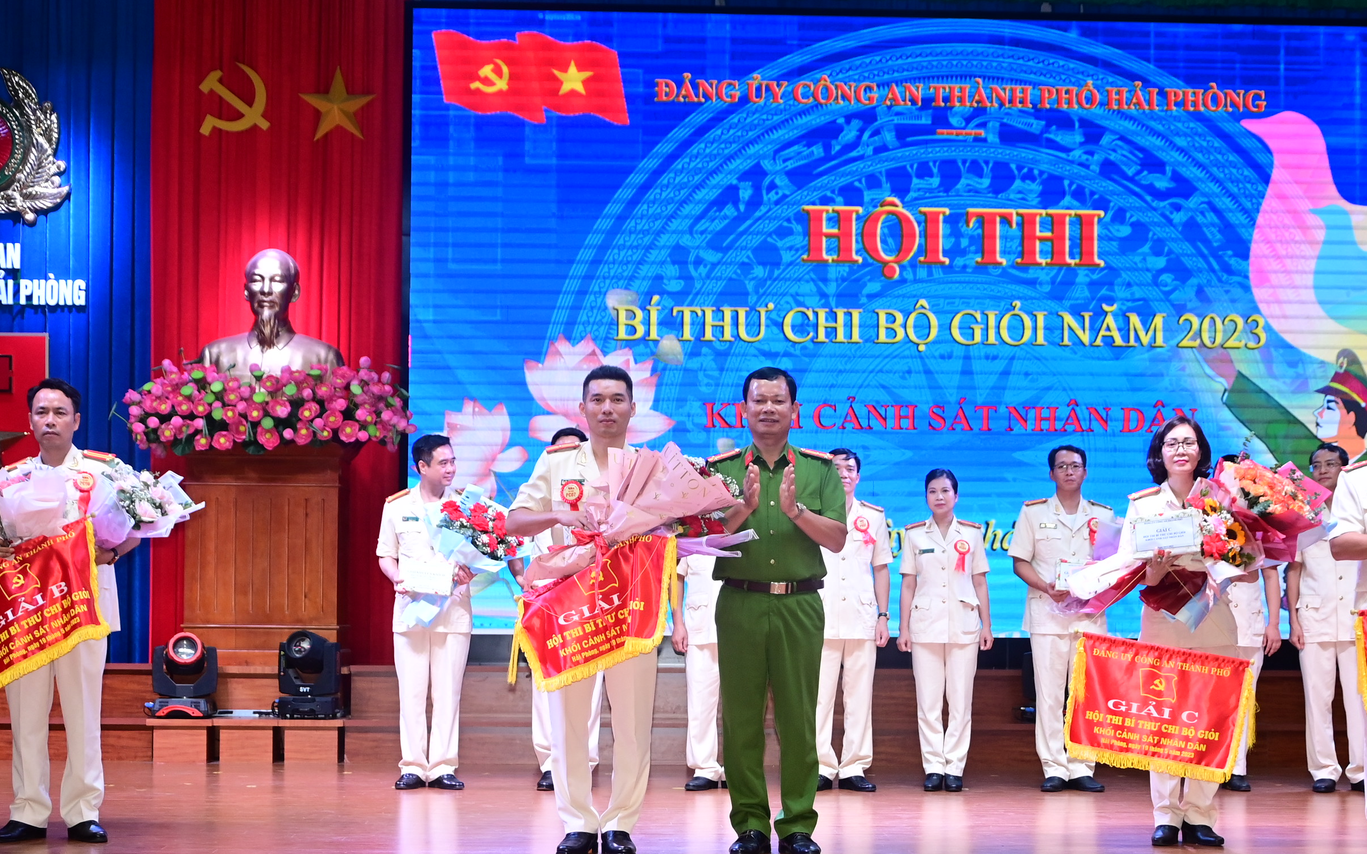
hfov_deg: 34.0
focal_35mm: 60
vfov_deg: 21.6
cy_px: 559
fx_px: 2235
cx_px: 709
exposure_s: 1/200
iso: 1000
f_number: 4.5
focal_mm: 32
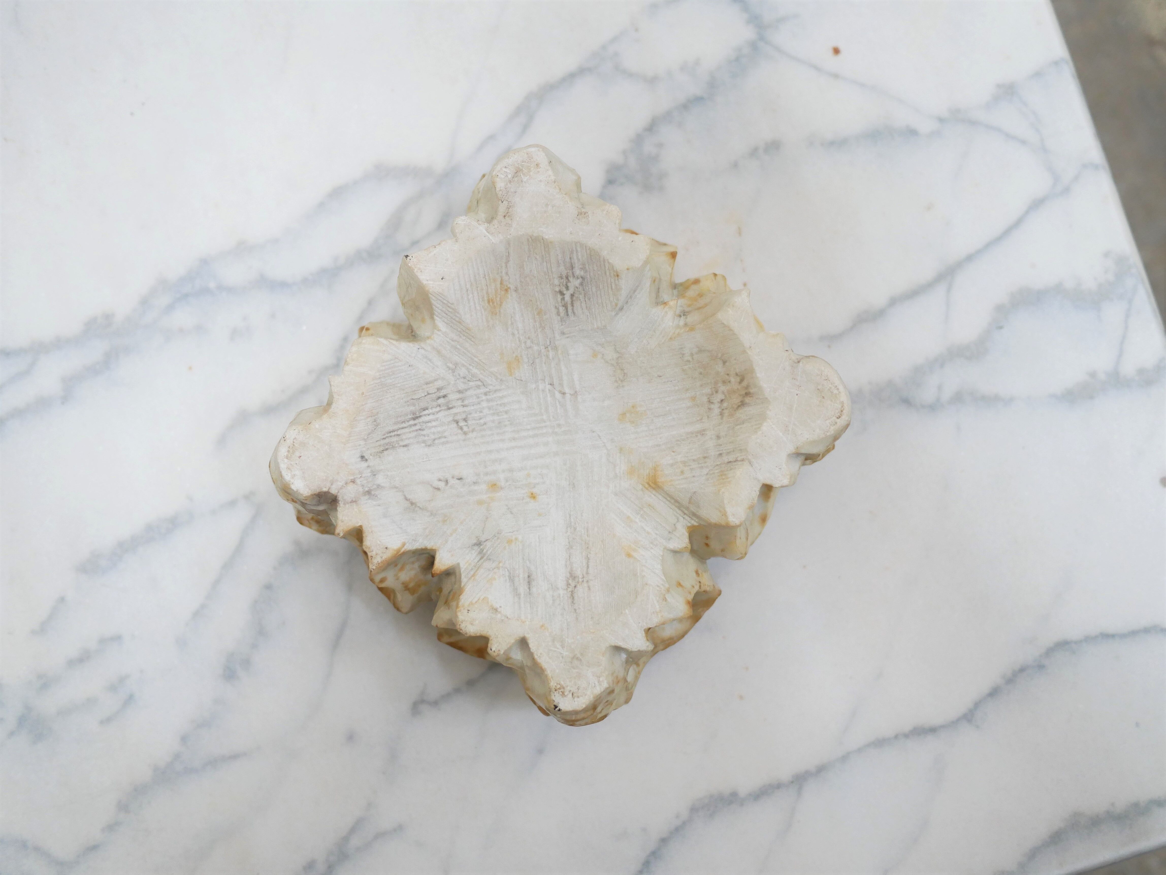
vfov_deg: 36.0
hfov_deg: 46.8
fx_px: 1348
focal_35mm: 40
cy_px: 438
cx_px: 583
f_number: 1.7
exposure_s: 1/60
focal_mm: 20
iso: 800
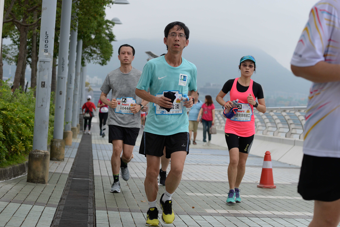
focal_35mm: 105
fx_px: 992
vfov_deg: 13.1
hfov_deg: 19.4
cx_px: 170
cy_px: 114
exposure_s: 1/1000
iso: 900
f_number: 7.1
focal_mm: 105
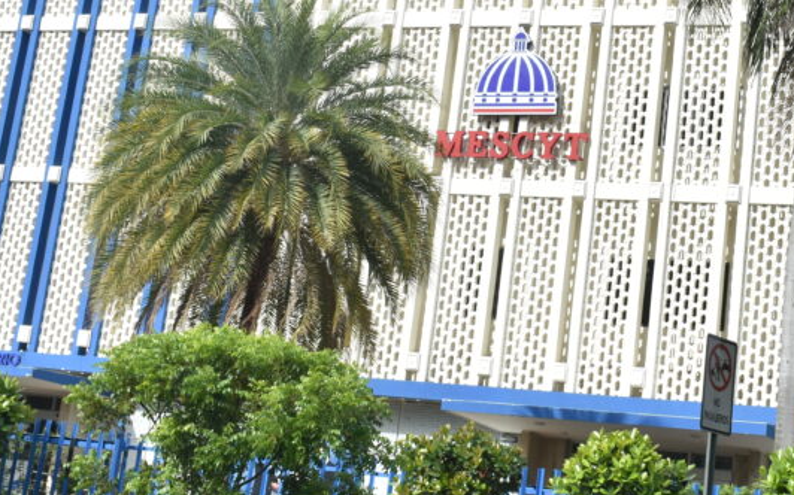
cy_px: 104
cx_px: 609
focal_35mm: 74
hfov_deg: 27.4
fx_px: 1601
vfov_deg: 17.5
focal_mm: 22
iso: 320
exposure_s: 1/400
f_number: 10
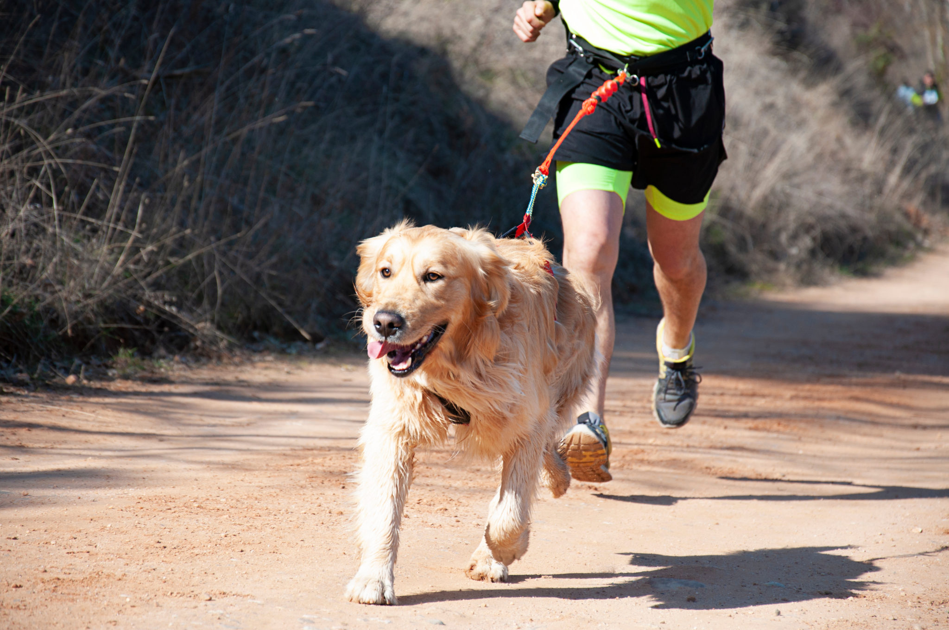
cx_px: 474
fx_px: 4147
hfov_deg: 13.1
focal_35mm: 158
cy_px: 315
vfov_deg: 8.7
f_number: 5.6
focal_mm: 105
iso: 320
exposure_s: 1/800
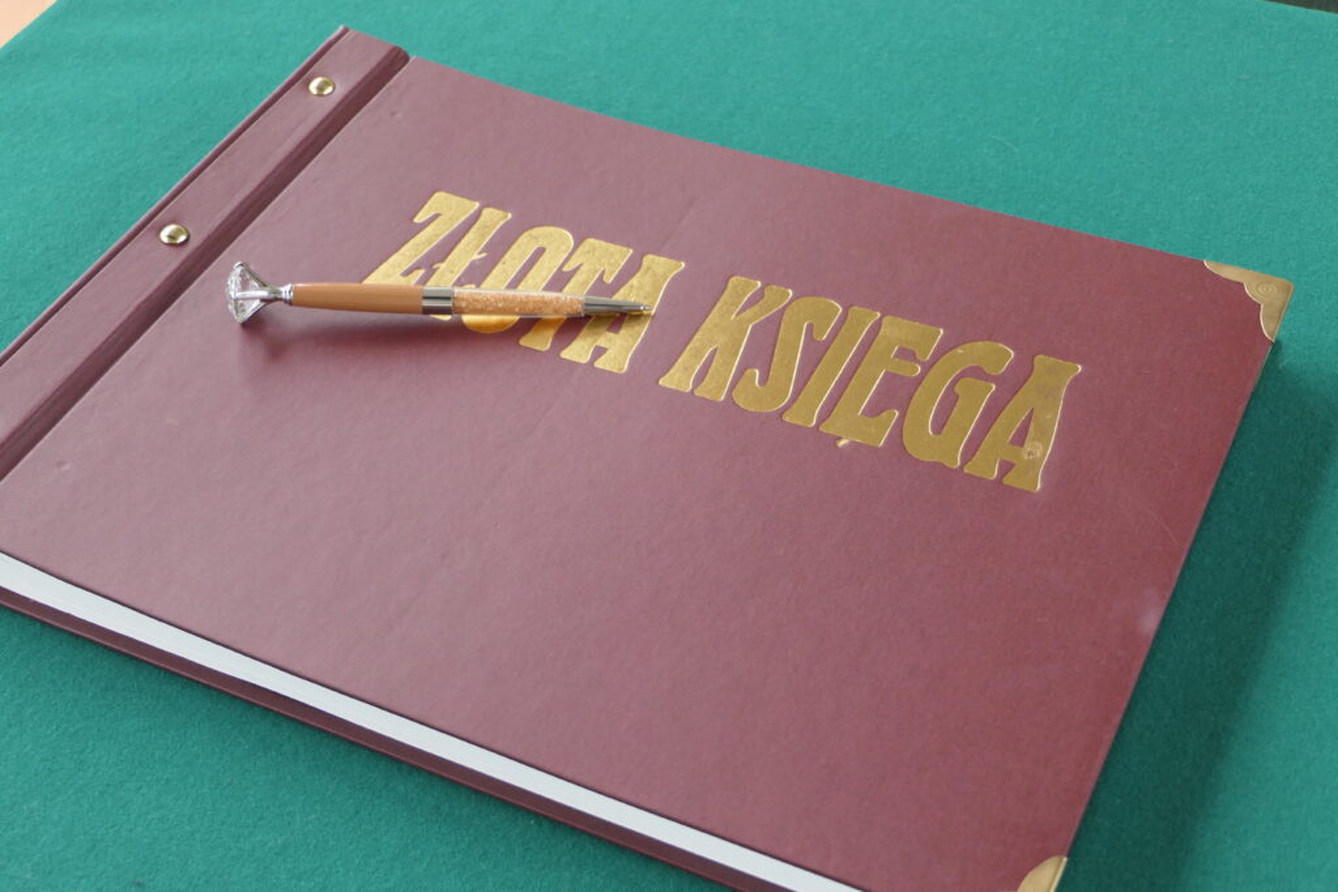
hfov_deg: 38.9
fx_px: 1896
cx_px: 669
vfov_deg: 26.5
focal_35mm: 51
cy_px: 446
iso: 640
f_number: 3.6
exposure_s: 1/80
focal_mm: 18.7
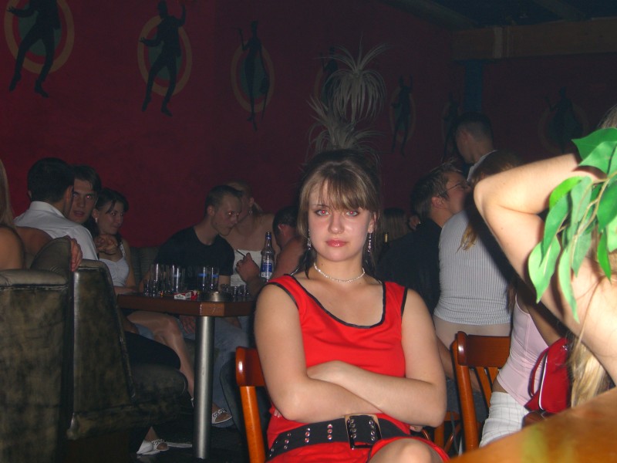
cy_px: 232
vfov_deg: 25.7
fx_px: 1016
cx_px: 308
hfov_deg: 33.8
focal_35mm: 57
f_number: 3.6
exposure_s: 1/60
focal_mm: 11.8
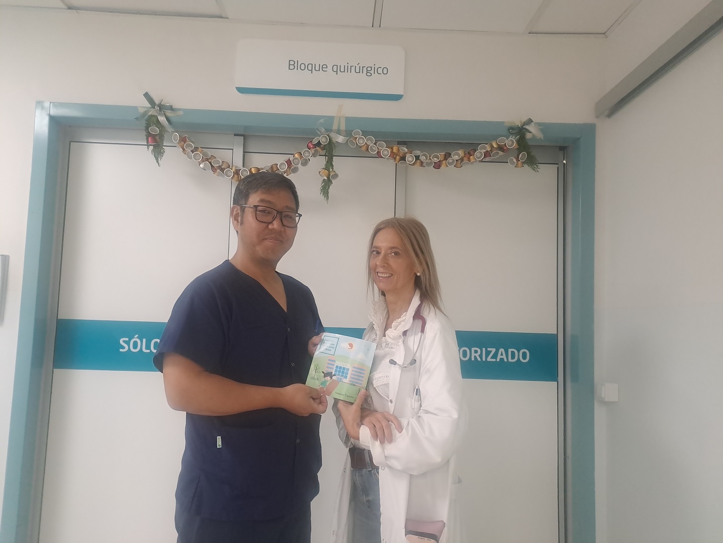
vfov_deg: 54.9
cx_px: 362
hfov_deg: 69.4
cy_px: 272
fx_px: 522
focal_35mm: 25
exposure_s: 1/50
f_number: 1.8
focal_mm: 4.65
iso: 320
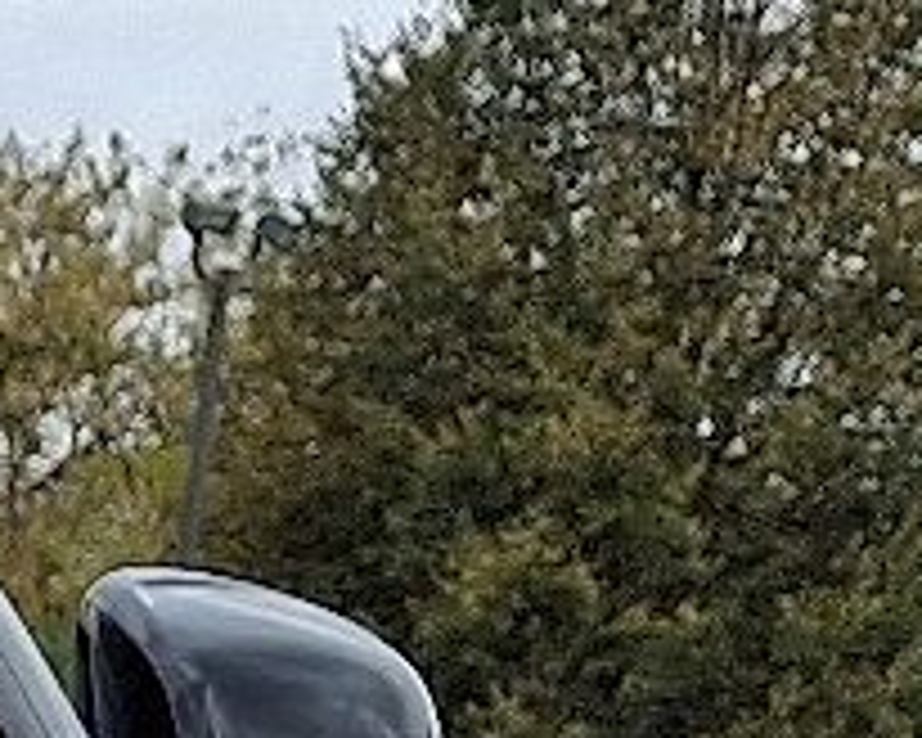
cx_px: -1610
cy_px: 2412
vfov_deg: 7.1
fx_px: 5185
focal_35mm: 190
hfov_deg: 8.8
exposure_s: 1/667
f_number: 1.8
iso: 25
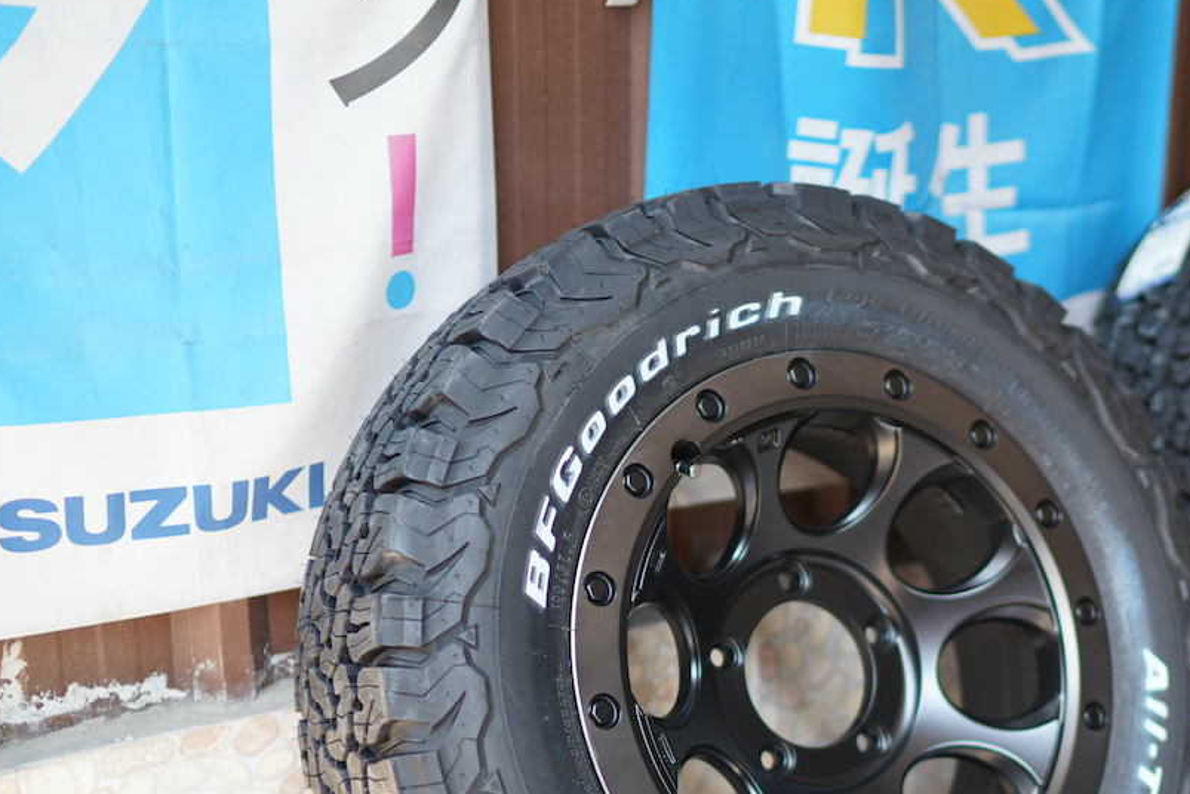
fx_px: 2017
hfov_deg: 31.9
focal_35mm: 61
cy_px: 612
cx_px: 969
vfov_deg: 22.0
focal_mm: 35
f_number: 1.4
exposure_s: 1/200
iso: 100
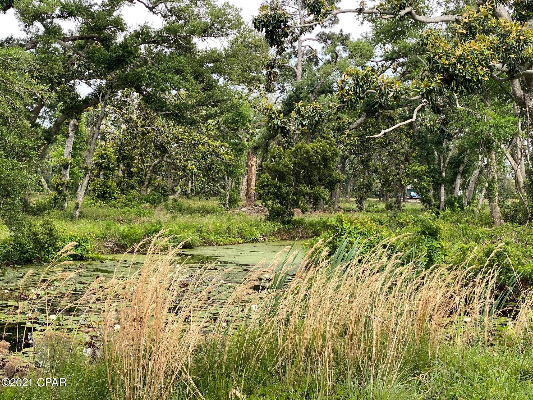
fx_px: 801
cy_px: 200
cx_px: 266
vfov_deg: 28.0
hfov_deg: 36.8
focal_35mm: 52
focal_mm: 6
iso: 20
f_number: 2
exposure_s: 1/489
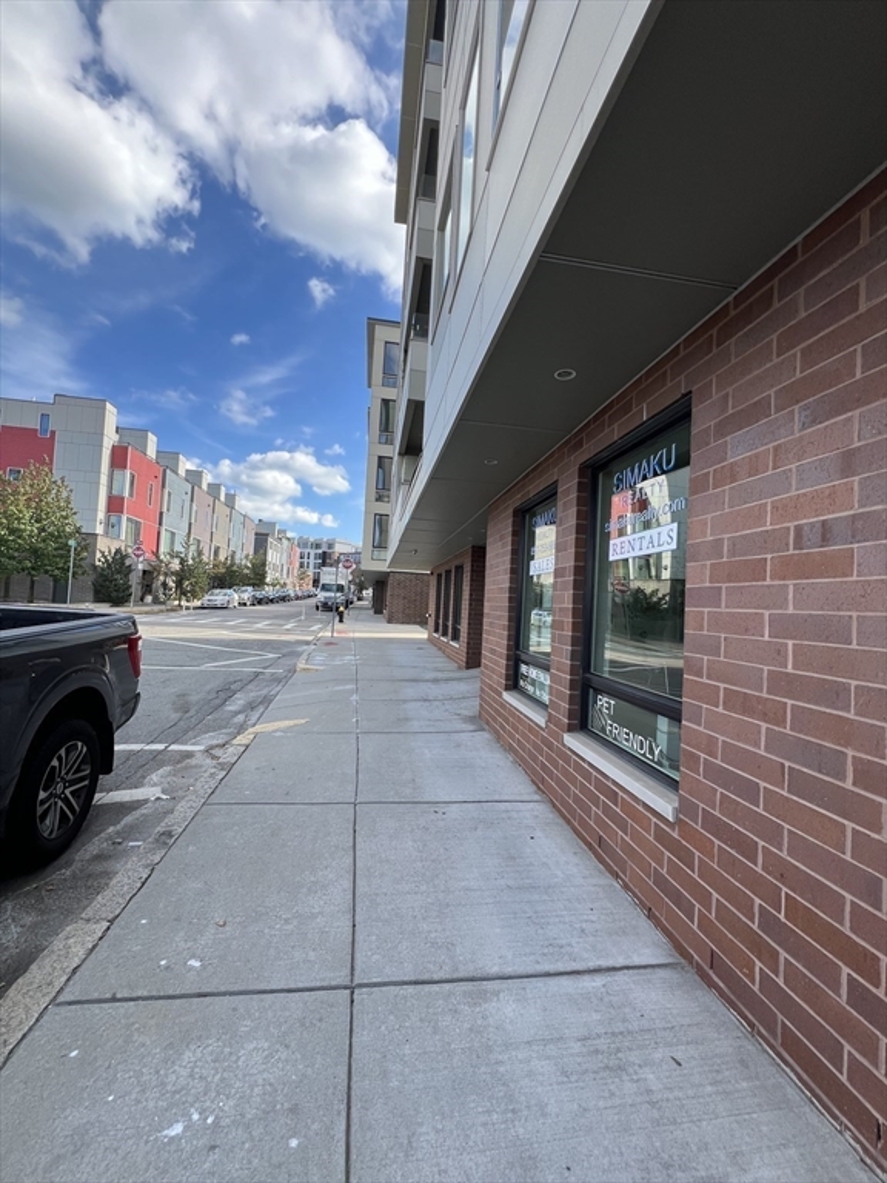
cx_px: 444
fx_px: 444
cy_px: 592
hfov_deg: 89.9
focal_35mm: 13
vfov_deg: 106.2
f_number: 1.8
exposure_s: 1/438
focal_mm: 1.57
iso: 32
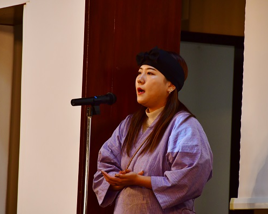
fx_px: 2695
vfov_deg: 4.5
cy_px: 107
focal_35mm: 340
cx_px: 147
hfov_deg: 5.7
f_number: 5.6
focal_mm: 200
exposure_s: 1/50
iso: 1000
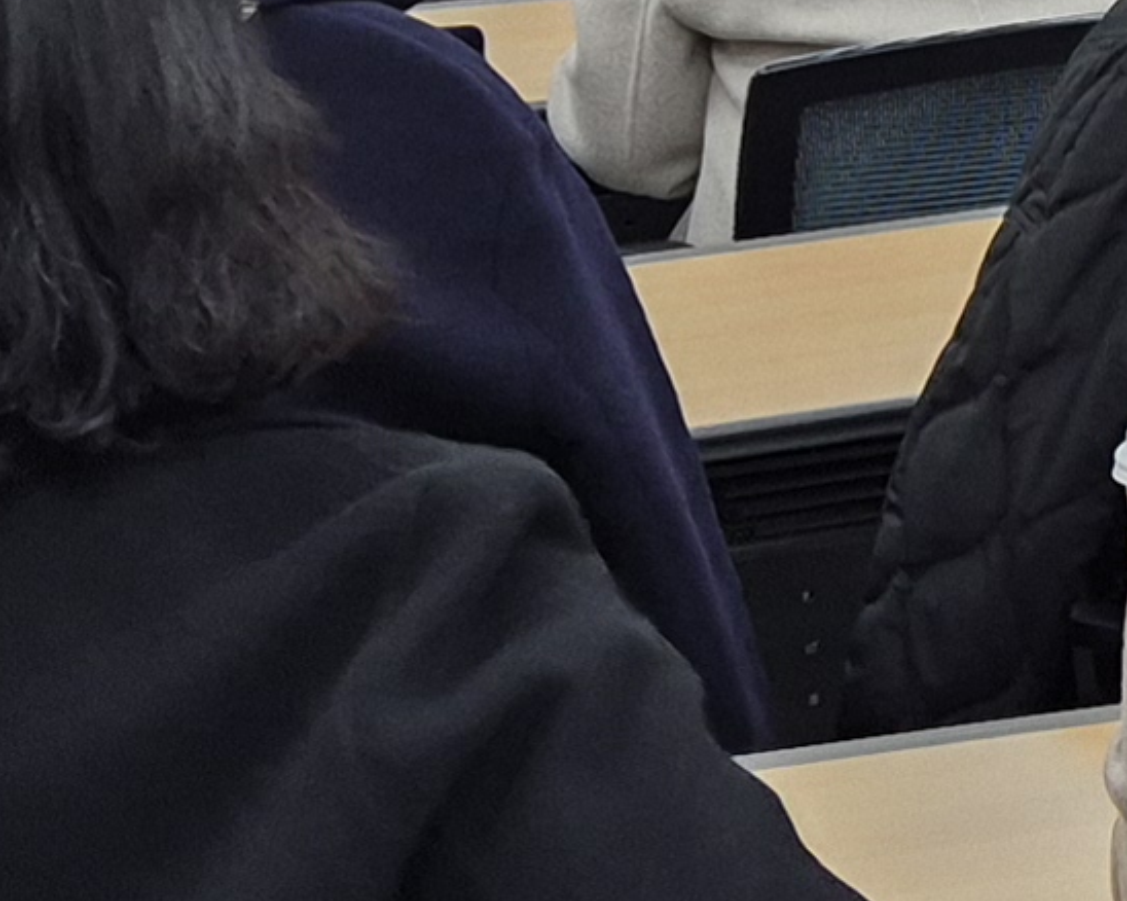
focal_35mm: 164
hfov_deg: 10.3
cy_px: -272
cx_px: 2637
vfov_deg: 9.3
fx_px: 5468
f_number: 1.8
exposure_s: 1/120
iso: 100
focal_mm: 5.4
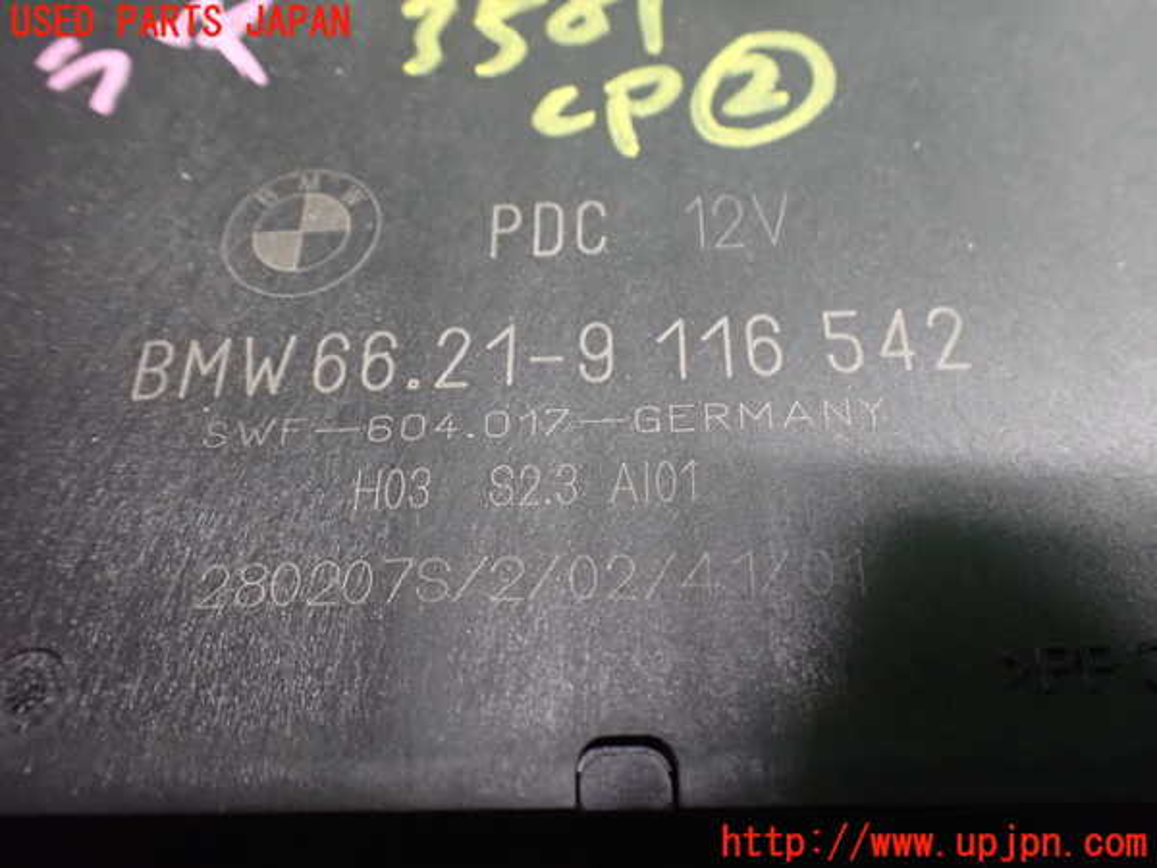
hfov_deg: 60.0
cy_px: 434
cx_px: 578
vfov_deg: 46.8
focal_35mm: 30
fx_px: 1003
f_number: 2.3
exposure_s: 1/30
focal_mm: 5.4
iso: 1250
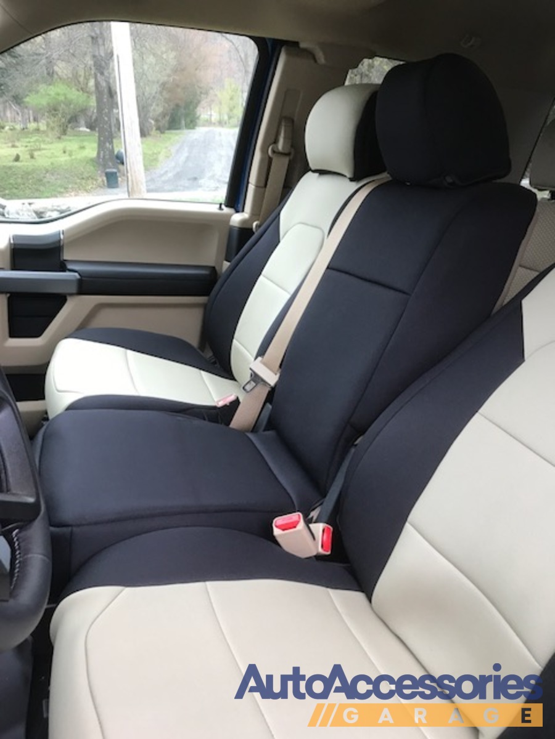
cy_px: 370
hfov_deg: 49.7
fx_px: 599
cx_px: 278
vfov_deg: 63.4
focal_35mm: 28
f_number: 1.8
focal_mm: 3.99
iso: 32
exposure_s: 1/20
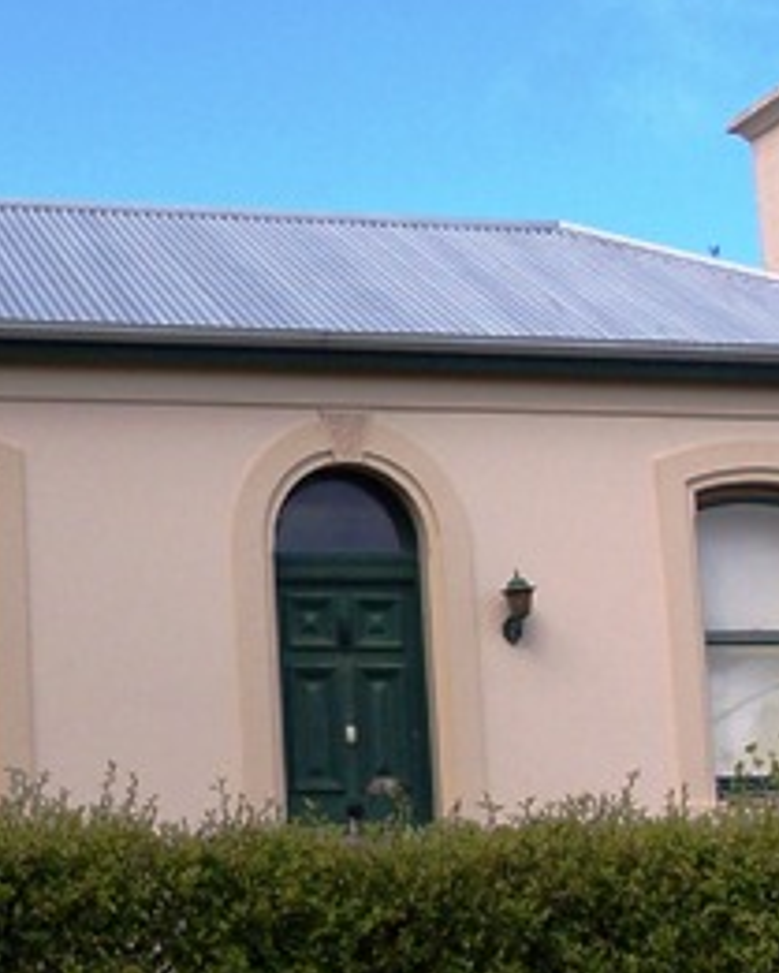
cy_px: 459
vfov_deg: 21.0
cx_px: 272
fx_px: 2621
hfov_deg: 16.9
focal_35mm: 91
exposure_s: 1/500
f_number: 4
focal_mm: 6.3
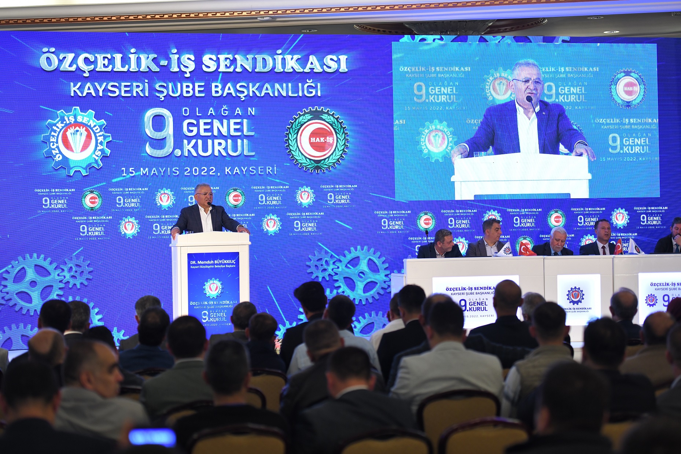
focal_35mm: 86
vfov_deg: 15.9
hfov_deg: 23.6
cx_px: 340
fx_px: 1627
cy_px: 227
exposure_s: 1/125
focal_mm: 86
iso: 1000
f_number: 2.8
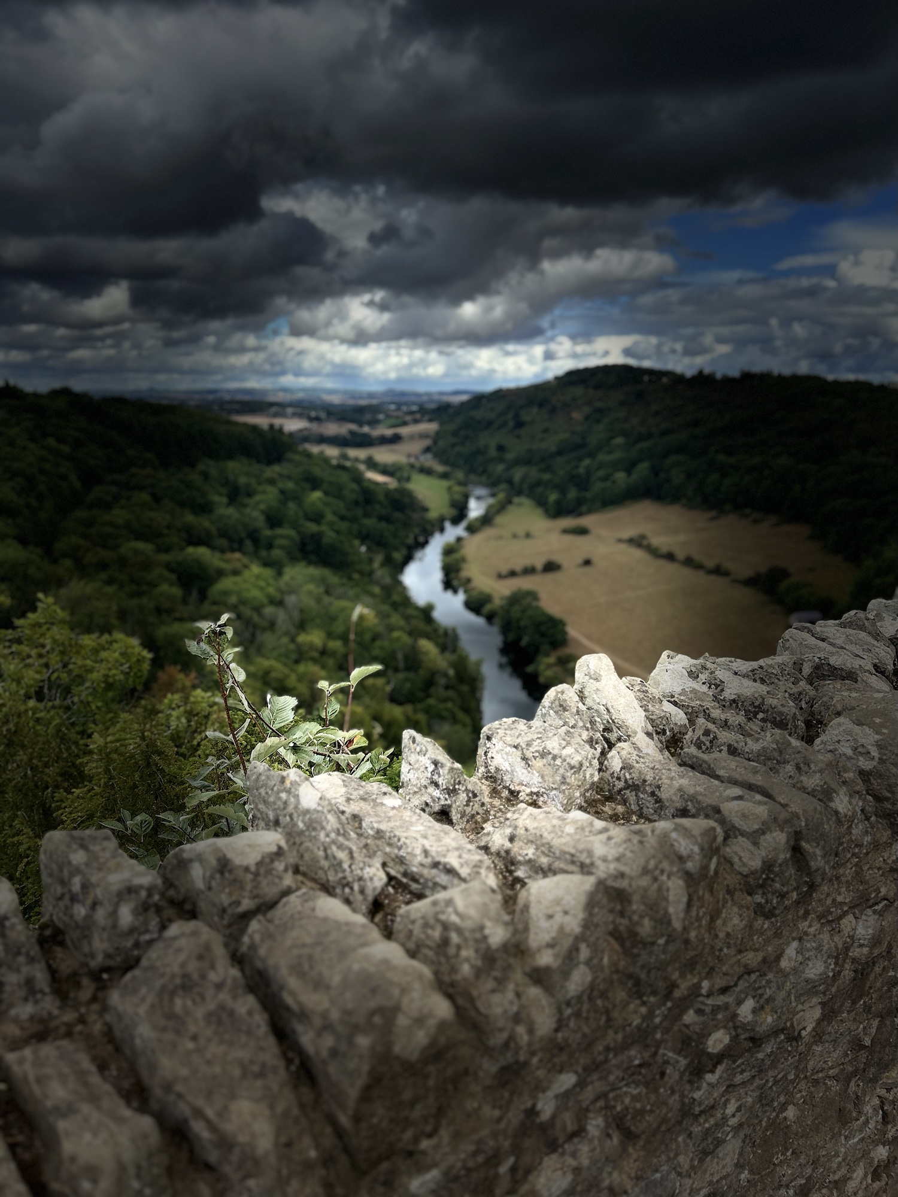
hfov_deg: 53.1
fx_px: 899
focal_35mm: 26
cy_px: 598
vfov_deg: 67.3
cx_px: 449
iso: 50
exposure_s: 1/1488
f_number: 1.5
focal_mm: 5.7
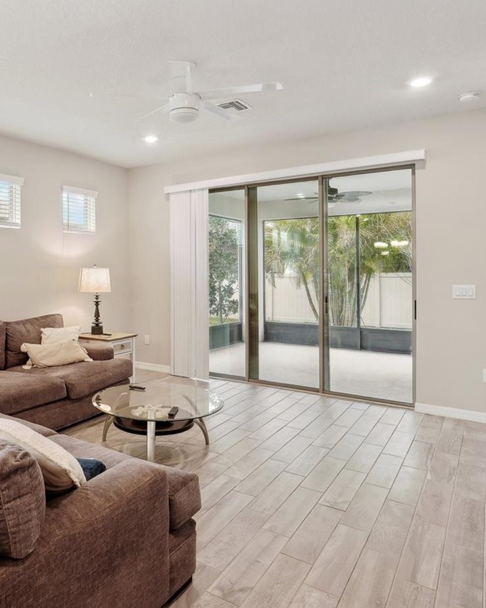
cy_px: 263
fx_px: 468
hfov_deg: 52.7
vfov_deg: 65.7
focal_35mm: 26
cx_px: 126
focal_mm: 16
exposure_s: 1/13
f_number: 8
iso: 400
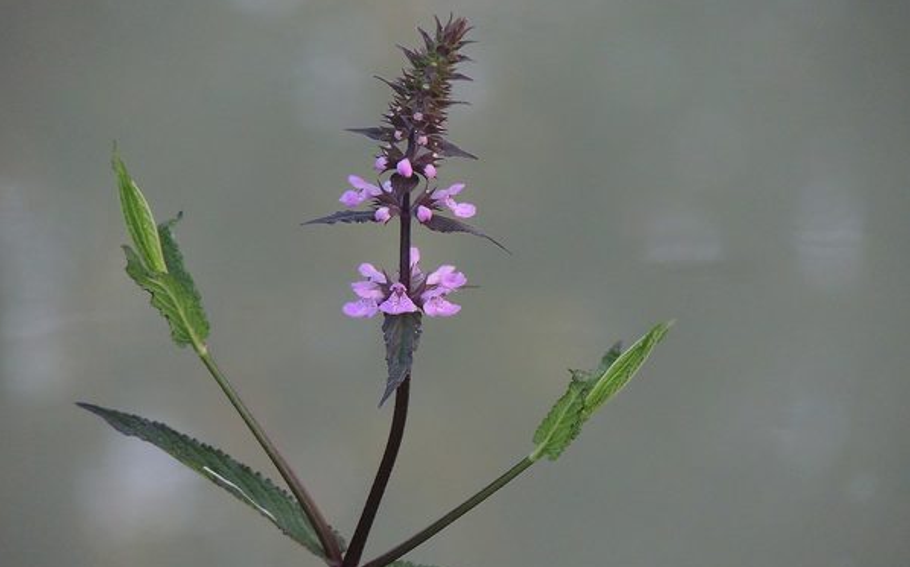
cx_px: 455
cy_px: 334
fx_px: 18466
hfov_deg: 2.8
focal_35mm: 745
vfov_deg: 1.8
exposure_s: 1/200
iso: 800
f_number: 5
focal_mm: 124.8
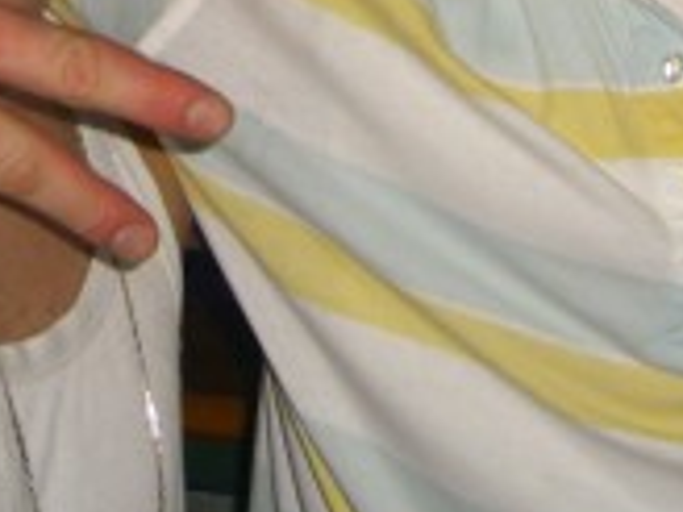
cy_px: -271
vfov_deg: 10.3
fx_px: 2743
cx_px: 250
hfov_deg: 14.2
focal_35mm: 139
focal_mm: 7.9
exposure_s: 1/60
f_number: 2.8
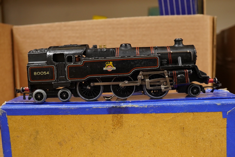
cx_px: 118
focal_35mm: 45
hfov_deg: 43.6
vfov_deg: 29.9
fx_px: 294
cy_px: 78
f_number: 10
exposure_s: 1/80
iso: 2500
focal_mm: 30
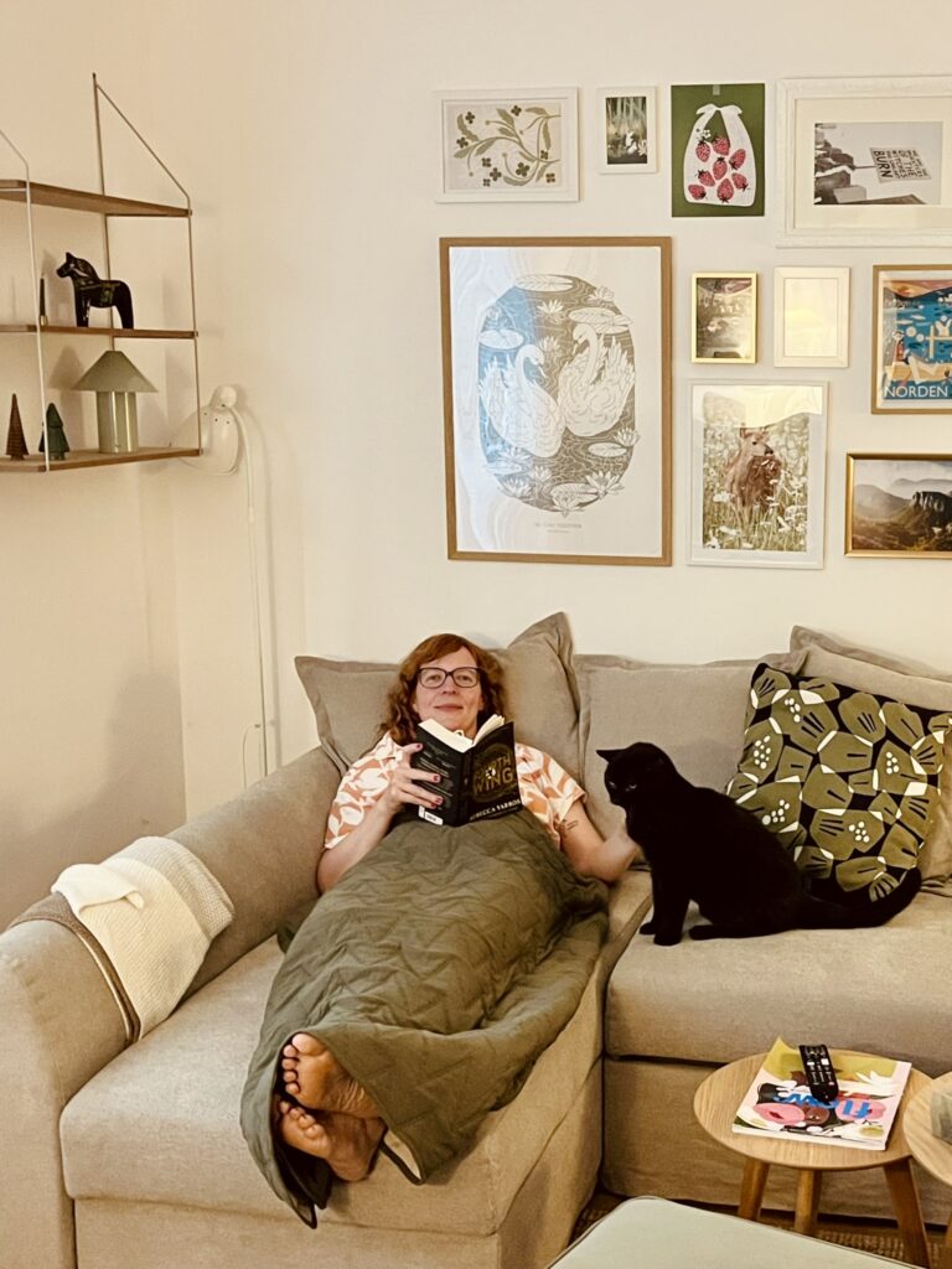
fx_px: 953
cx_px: 476
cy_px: 634
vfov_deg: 67.3
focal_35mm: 26
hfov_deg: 53.1
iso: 500
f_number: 1.6
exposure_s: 1/25
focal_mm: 5.1
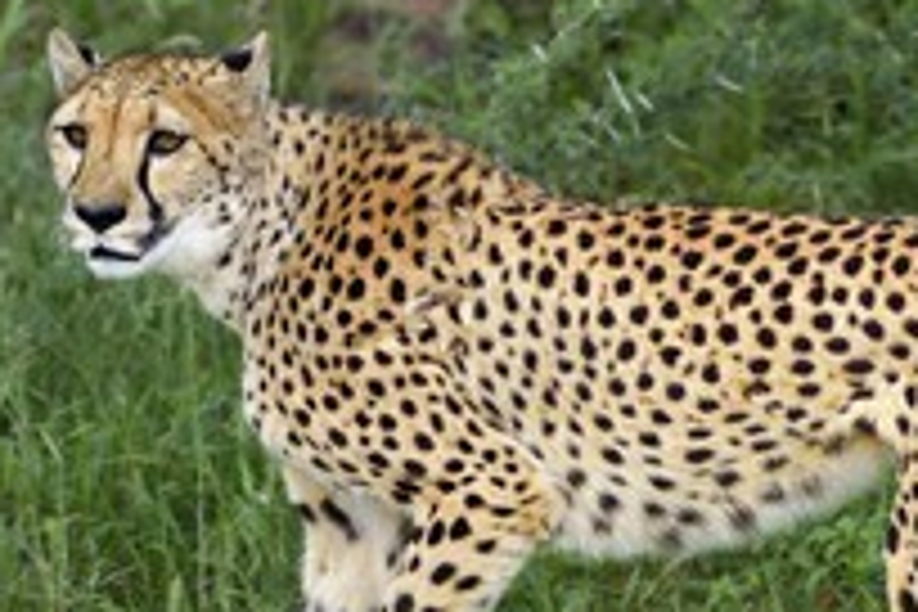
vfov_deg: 3.9
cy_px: 486
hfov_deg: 5.9
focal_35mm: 350
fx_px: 8924
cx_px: 783
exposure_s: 1/1600
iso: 800
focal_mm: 170
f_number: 6.3
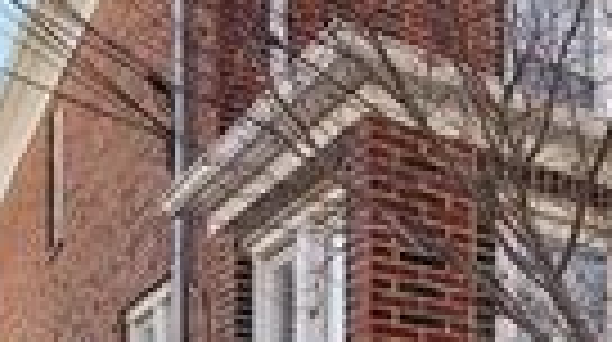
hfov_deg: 28.6
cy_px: 362
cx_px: 864
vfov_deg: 21.2
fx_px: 875
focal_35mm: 54
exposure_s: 1/640
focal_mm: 14
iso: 400
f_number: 8
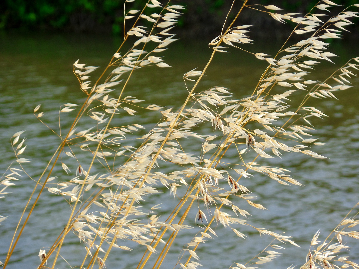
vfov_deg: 6.8
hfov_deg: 9.1
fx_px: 2250
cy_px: 134
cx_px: 180
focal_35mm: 217
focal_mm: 38.6
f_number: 4.8
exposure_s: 1/250
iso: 100
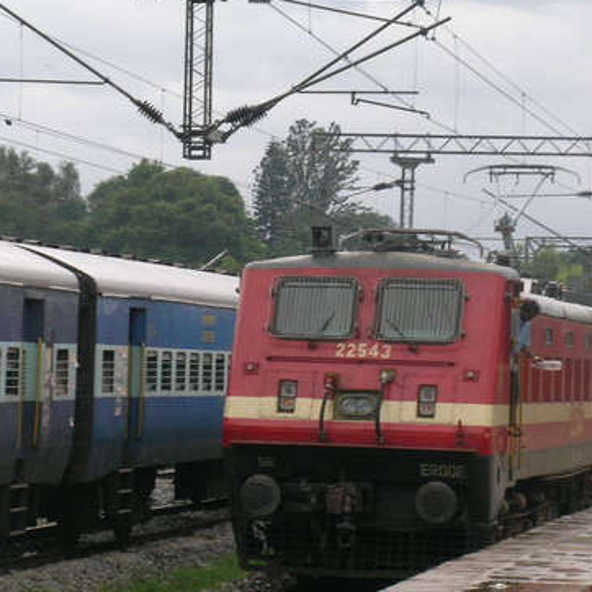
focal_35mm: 169
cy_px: 330
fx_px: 3270
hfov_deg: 10.3
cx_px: 245
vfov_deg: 10.3
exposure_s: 1/60.3
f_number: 5.1
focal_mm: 22.5
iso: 50
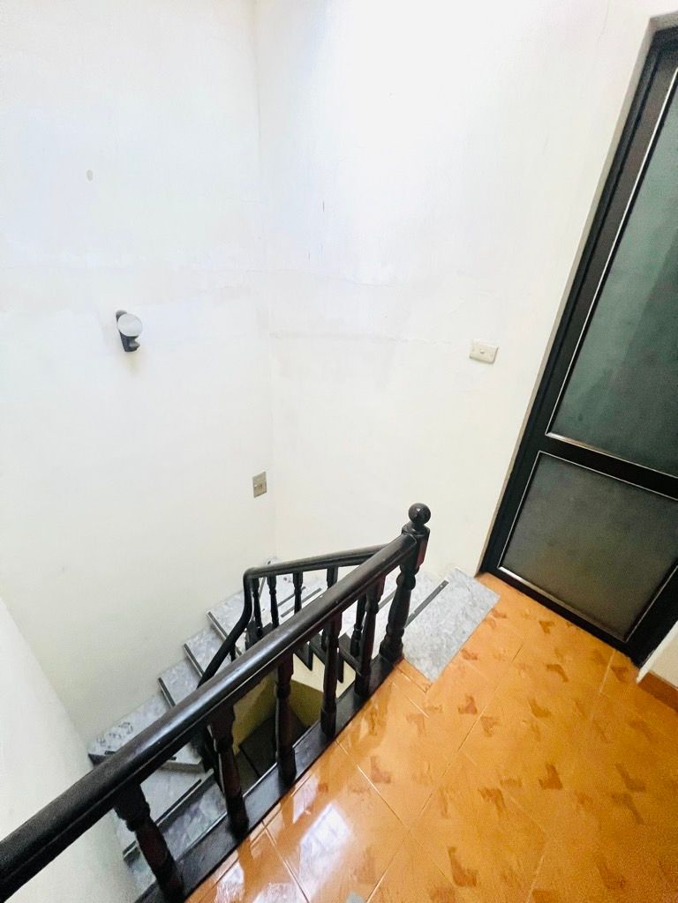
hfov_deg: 89.9
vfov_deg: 106.2
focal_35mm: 13
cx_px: 339
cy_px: 452
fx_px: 339
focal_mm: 1.57
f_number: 1.8
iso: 400
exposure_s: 1/60
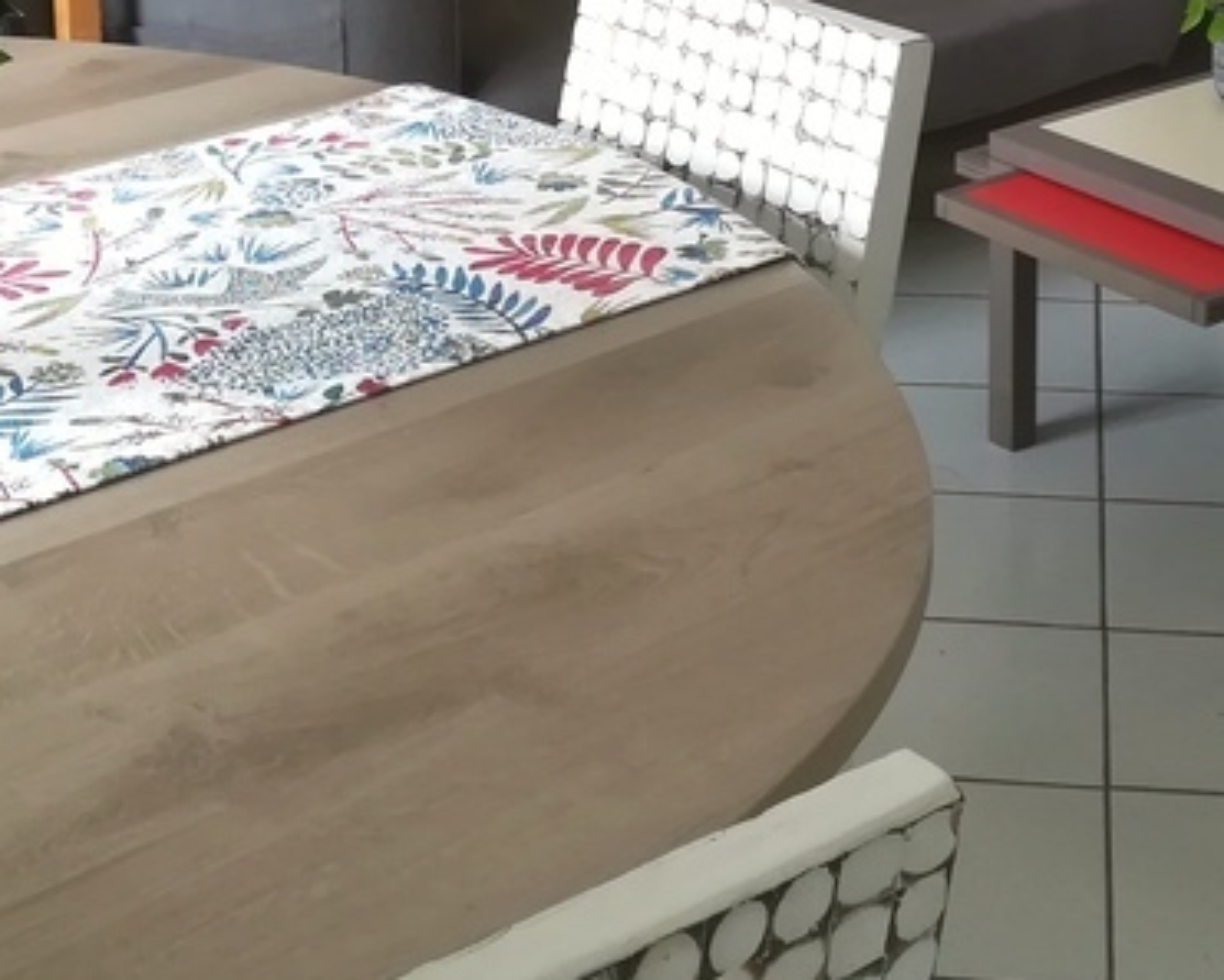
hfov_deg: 26.9
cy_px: -241
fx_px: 2536
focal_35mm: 70
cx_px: 831
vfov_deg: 20.3
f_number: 2.2
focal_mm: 3.83
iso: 125
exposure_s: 1/33.3
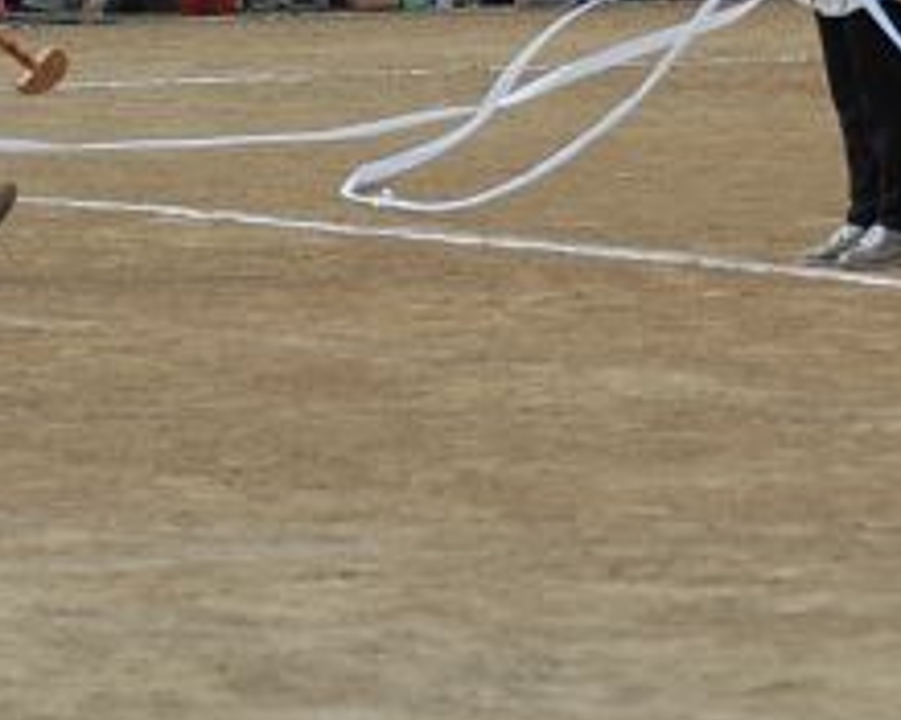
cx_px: 313
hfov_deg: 4.7
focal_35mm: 410
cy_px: -132
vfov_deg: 3.8
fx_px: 10928
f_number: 5.3
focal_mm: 80
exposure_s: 1/1000
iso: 200
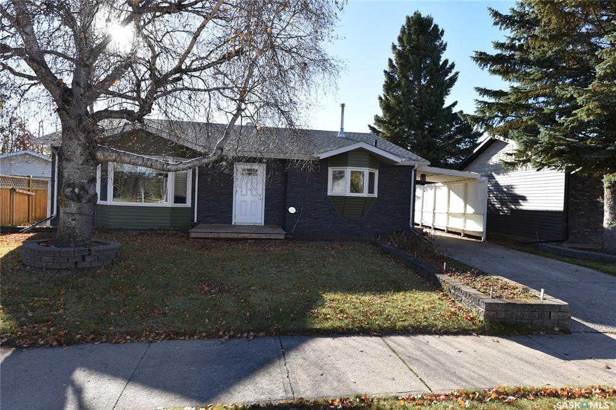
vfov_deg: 57.2
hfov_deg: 78.6
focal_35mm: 22
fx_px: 376
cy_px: 205
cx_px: 308
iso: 100
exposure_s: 1/160
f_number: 6.3
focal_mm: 22
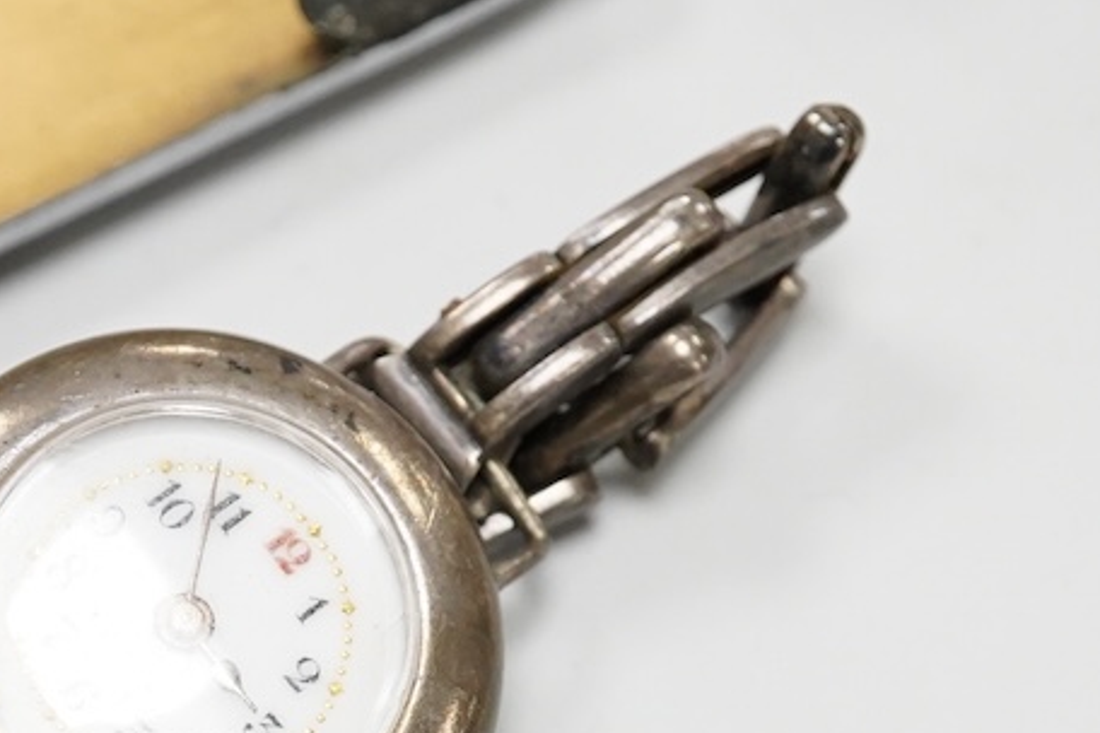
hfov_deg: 18.2
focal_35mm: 111
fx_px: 3391
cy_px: 687
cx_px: 177
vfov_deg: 12.2
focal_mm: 30
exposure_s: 1/200
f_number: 10
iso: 2500
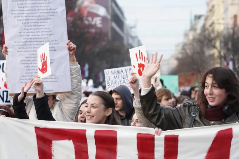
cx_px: 120
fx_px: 1041
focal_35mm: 157
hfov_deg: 13.1
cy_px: 80
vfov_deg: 8.7
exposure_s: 1/500
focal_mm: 105
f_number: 4
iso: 3200
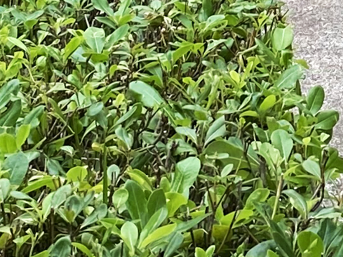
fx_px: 1922
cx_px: 473
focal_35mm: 194
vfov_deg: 7.3
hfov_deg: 10.0
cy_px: -271
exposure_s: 1/411
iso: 32
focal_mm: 4.25
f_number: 1.8
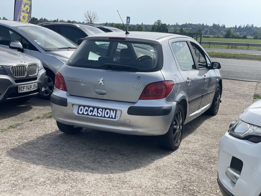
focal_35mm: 52
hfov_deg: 36.8
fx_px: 392
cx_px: 130
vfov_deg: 28.0
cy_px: 98
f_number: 2
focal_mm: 6
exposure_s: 1/1653
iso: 32
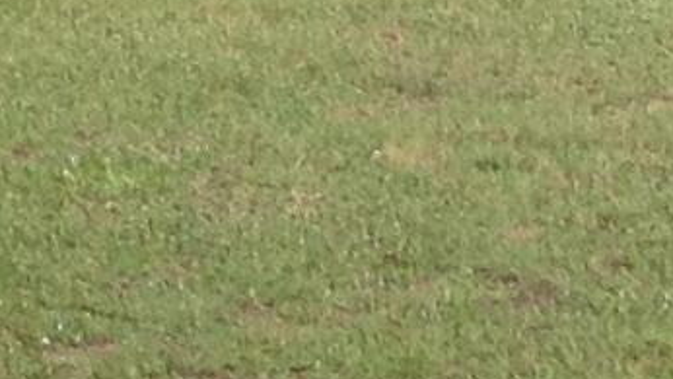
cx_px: 681
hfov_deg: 7.5
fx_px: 5088
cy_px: -154
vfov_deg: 4.2
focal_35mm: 285
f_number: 2.4
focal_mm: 4.28
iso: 50
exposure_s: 1/672
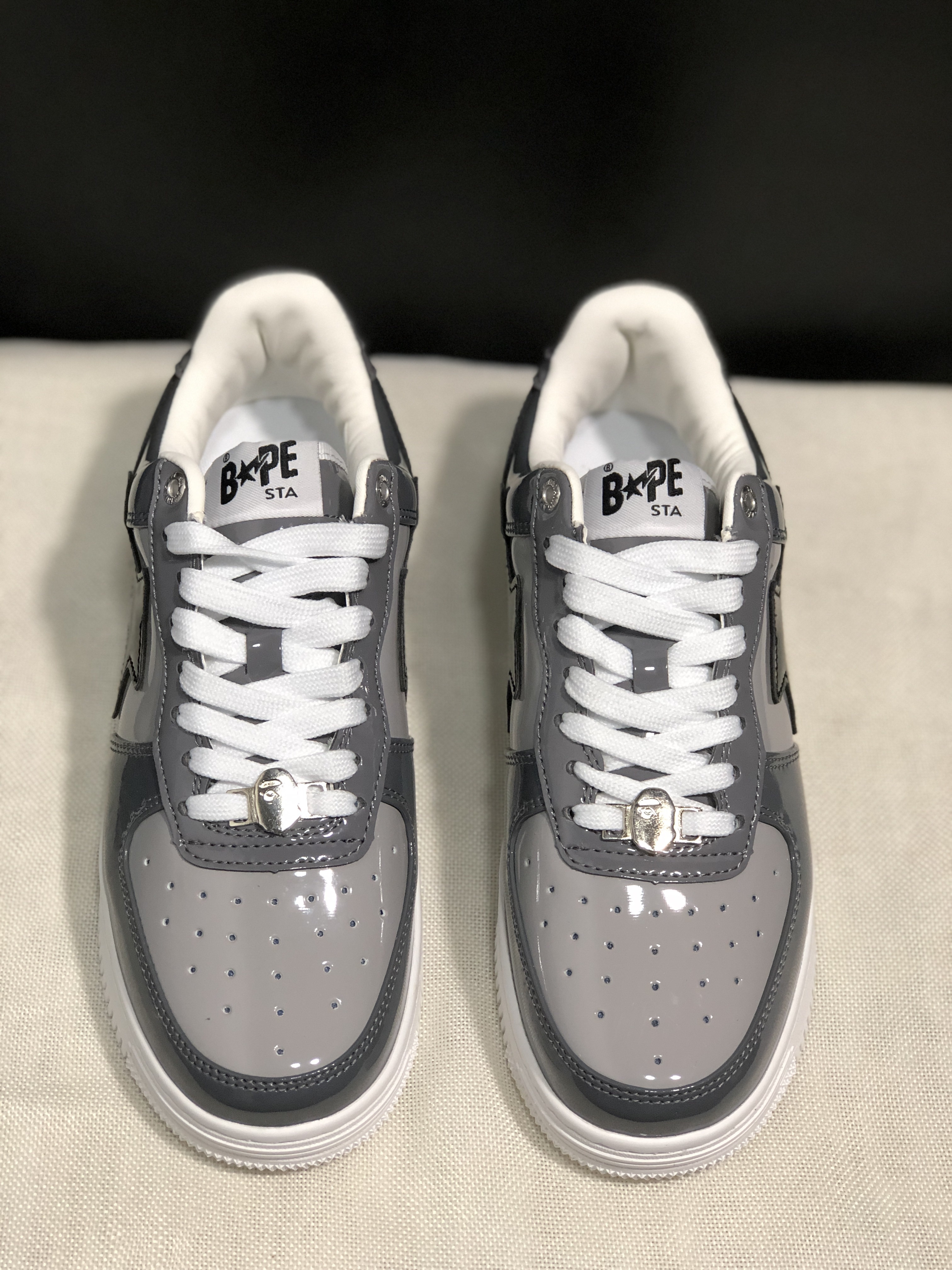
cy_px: 635
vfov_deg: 33.8
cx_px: 476
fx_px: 2090
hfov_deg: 25.7
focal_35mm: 57
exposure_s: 1/30
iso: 100
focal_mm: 6.6
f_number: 2.8
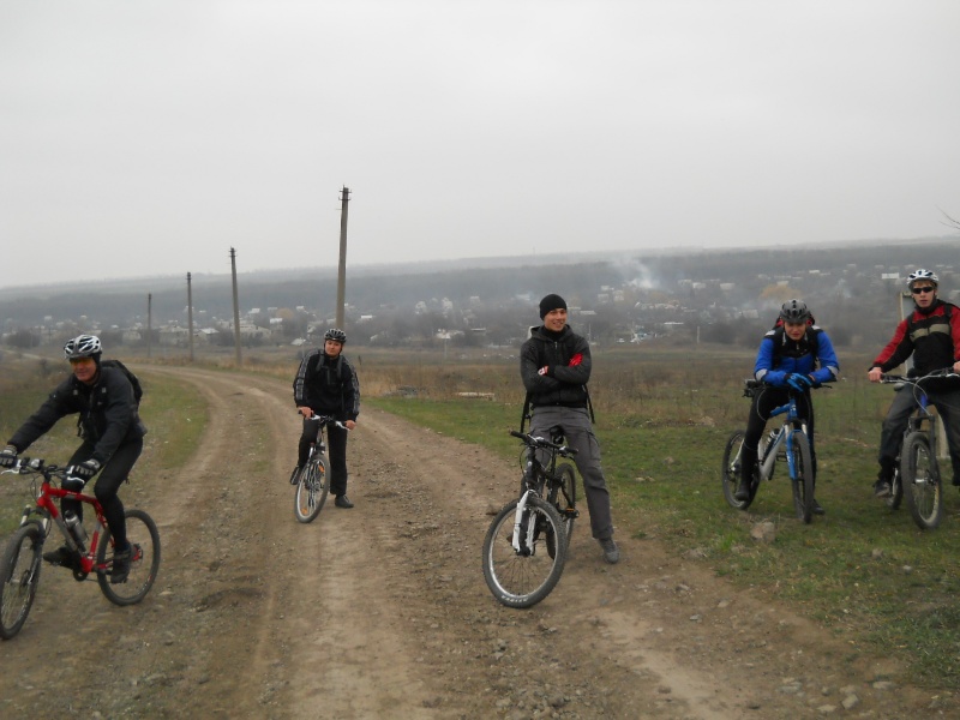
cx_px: 480
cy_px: 360
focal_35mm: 41
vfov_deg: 35.1
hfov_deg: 45.8
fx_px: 1137
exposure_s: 1/250
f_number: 3.1
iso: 200
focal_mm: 6.72
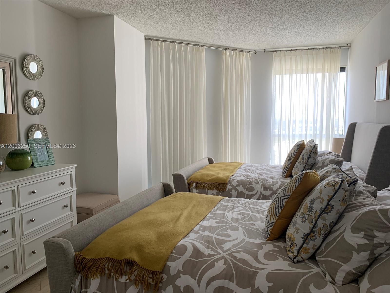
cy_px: 146
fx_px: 293
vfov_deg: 53.1
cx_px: 195
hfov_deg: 67.3
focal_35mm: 26
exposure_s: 1/105
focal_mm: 4.25
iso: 100
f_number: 1.8
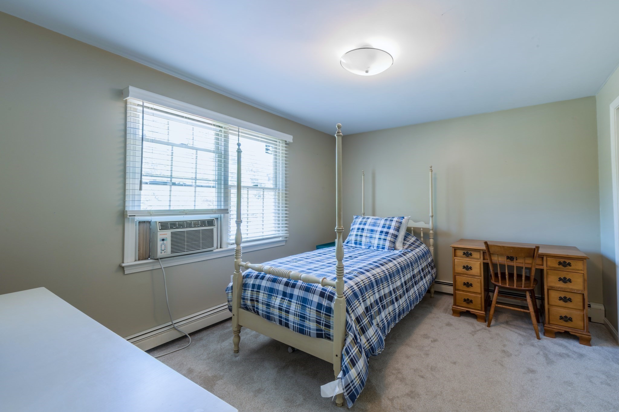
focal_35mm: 14
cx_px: 310
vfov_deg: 81.2
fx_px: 241
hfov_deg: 104.3
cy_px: 206
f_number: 16
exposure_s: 2.5
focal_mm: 14
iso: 100
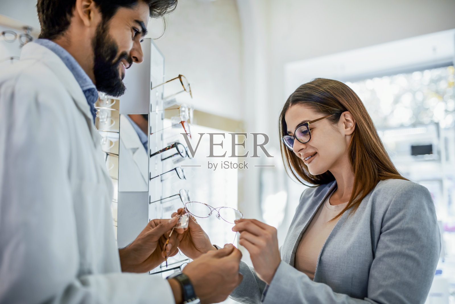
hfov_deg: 54.4
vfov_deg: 37.9
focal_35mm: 35
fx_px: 442
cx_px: 228
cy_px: 152
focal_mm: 35
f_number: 2
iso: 250
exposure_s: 1/320
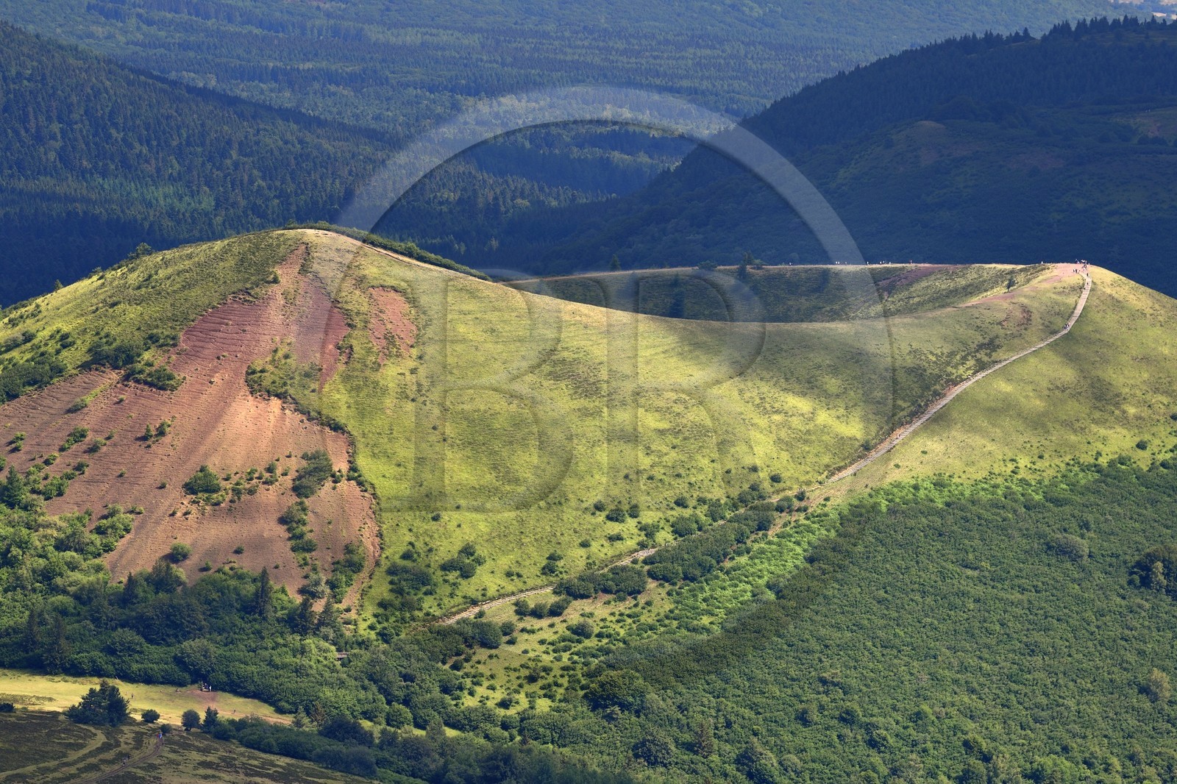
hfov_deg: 10.3
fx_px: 6537
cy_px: 392
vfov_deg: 6.9
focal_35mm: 200
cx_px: 588
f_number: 7.1
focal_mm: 200
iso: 200
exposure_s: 1/400
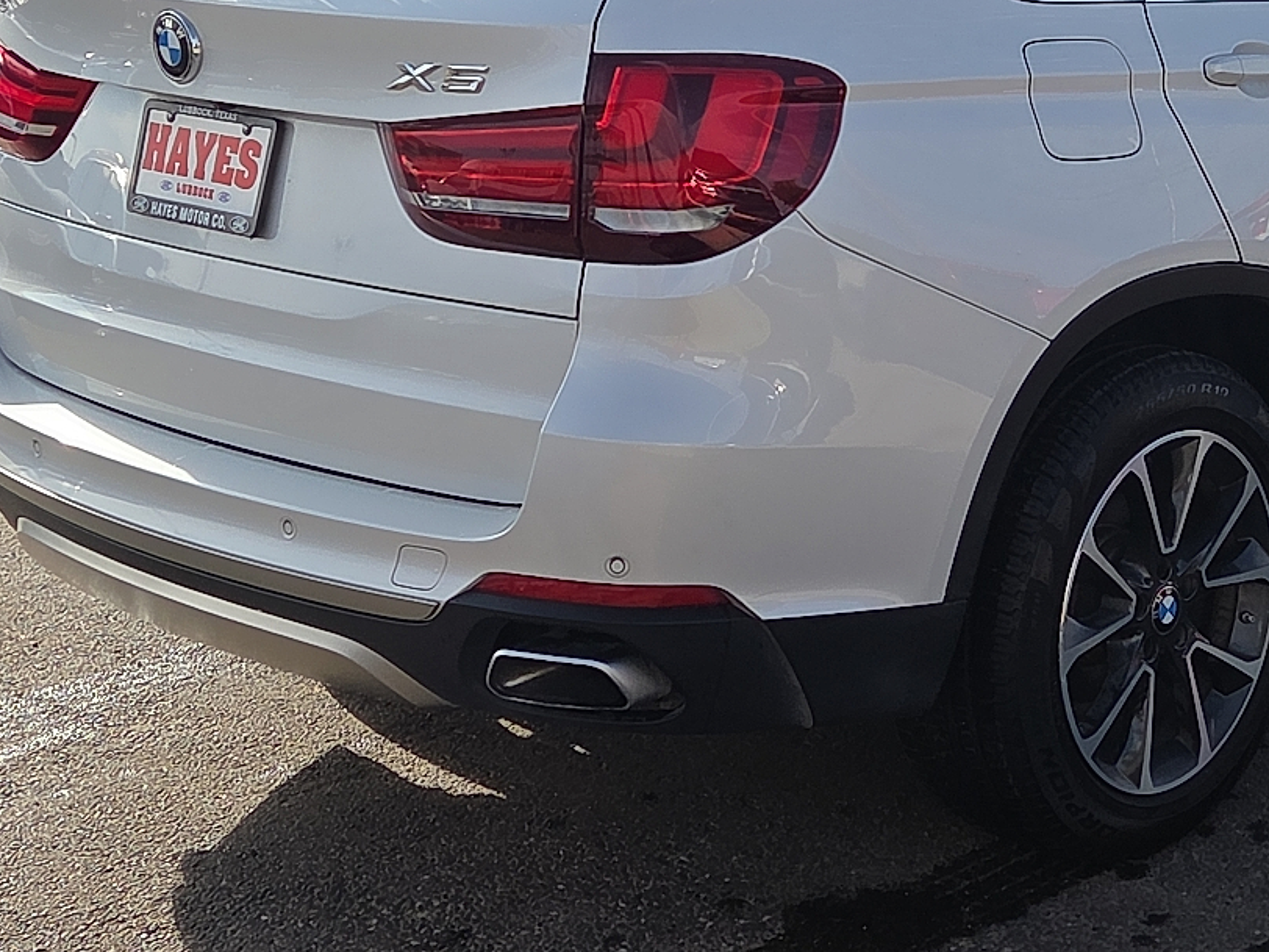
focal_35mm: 69
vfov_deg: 21.1
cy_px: 202
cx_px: 964
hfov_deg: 27.7
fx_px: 2529
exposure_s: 1/10000
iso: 76
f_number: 1.8
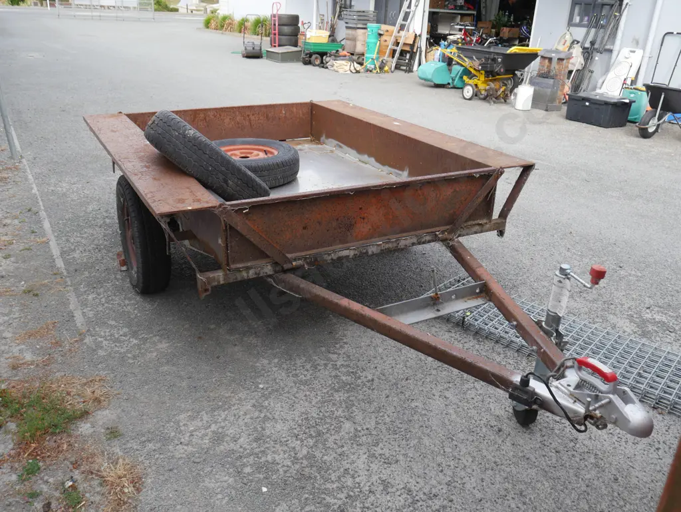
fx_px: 590
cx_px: 340
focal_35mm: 30
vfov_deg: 46.8
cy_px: 256
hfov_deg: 59.9
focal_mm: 15
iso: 200
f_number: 5.6
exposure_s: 1/200
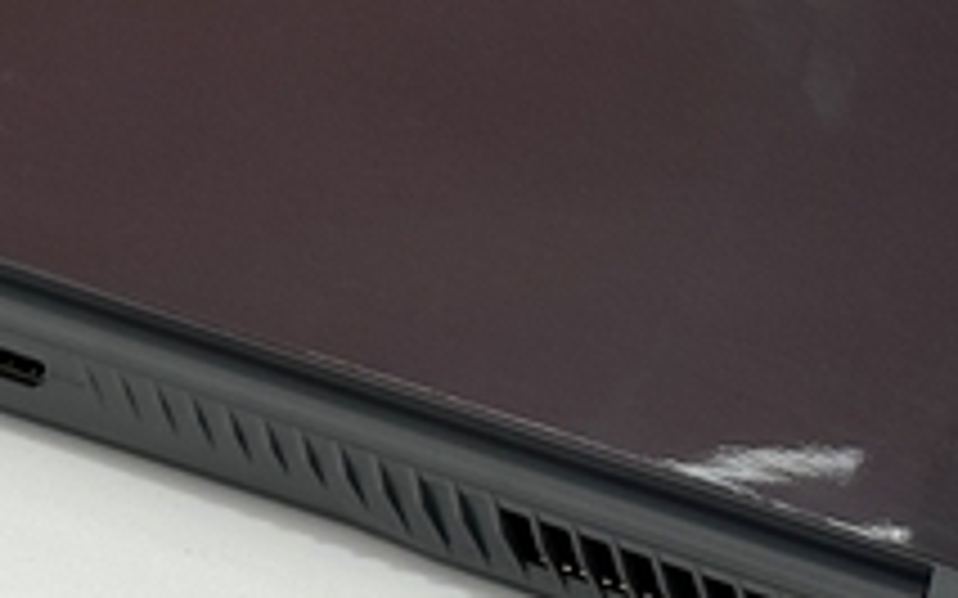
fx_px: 4985
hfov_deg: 11.0
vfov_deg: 6.7
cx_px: 405
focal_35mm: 191
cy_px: -495
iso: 80
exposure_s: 1/139
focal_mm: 6.76
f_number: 1.78
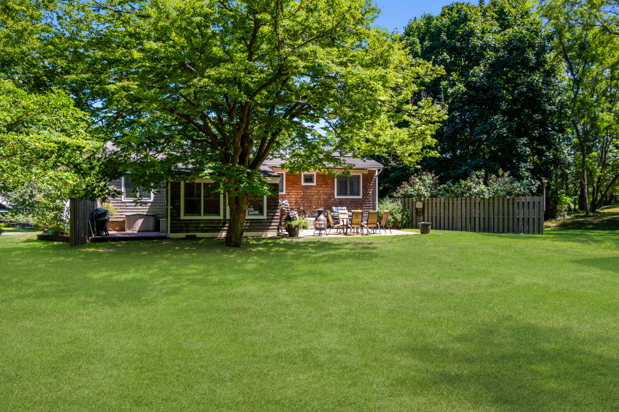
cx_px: 310
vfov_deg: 54.1
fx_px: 404
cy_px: 206
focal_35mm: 24
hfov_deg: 74.9
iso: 100
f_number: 8
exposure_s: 1/100
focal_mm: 23.5
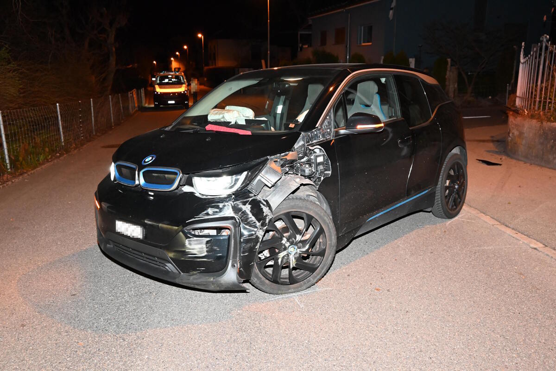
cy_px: 186
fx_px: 502
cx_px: 278
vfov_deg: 40.5
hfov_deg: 58.0
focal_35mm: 32
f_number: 6.3
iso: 6400
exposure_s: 1/40
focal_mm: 32.5
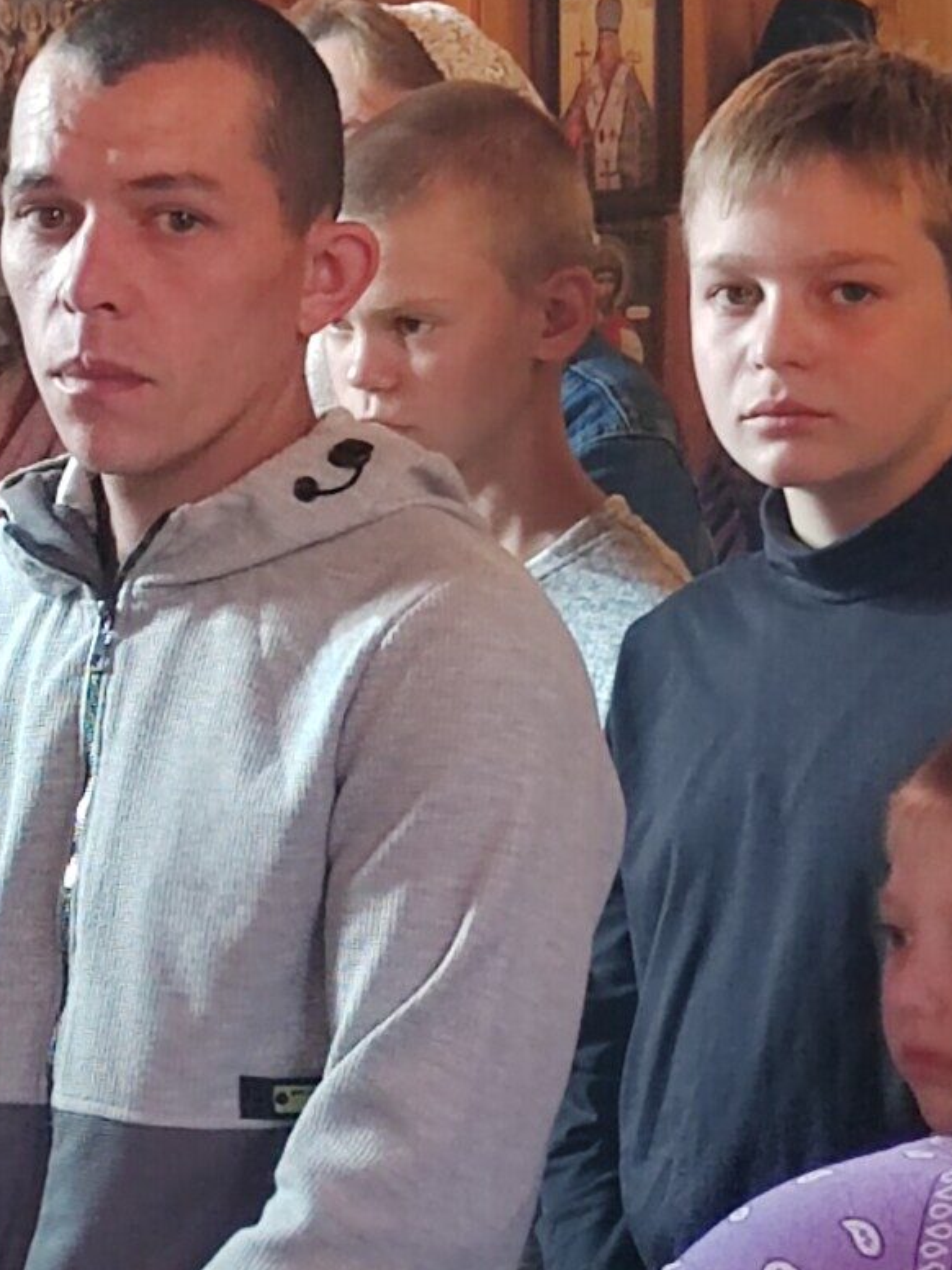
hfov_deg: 9.0
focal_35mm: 165
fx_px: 6050
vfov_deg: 12.0
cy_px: 696
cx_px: 558
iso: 995
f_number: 1.9
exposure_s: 1/50
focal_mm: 5.52
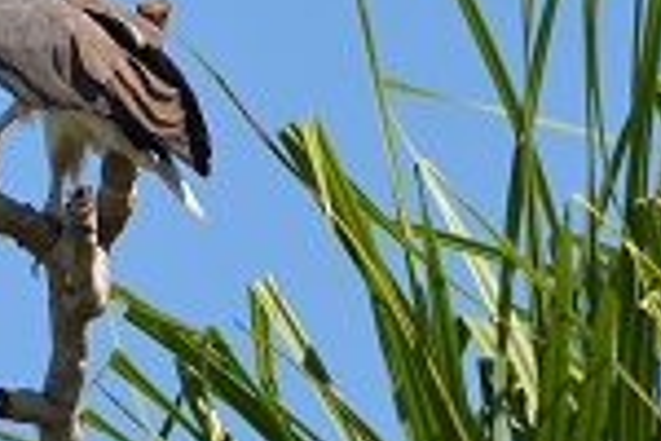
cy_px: -24
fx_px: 18305
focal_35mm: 997
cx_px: 31
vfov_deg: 1.4
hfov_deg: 2.1
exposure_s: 1/1600
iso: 400
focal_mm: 200
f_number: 6.3
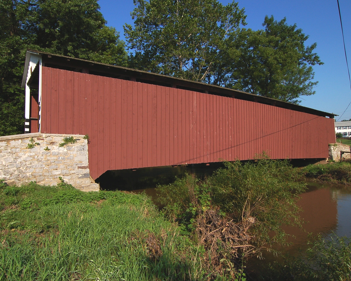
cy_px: 137
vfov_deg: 65.5
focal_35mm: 21
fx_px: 218
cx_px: 158
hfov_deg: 77.4
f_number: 13
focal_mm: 12
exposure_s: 1/180
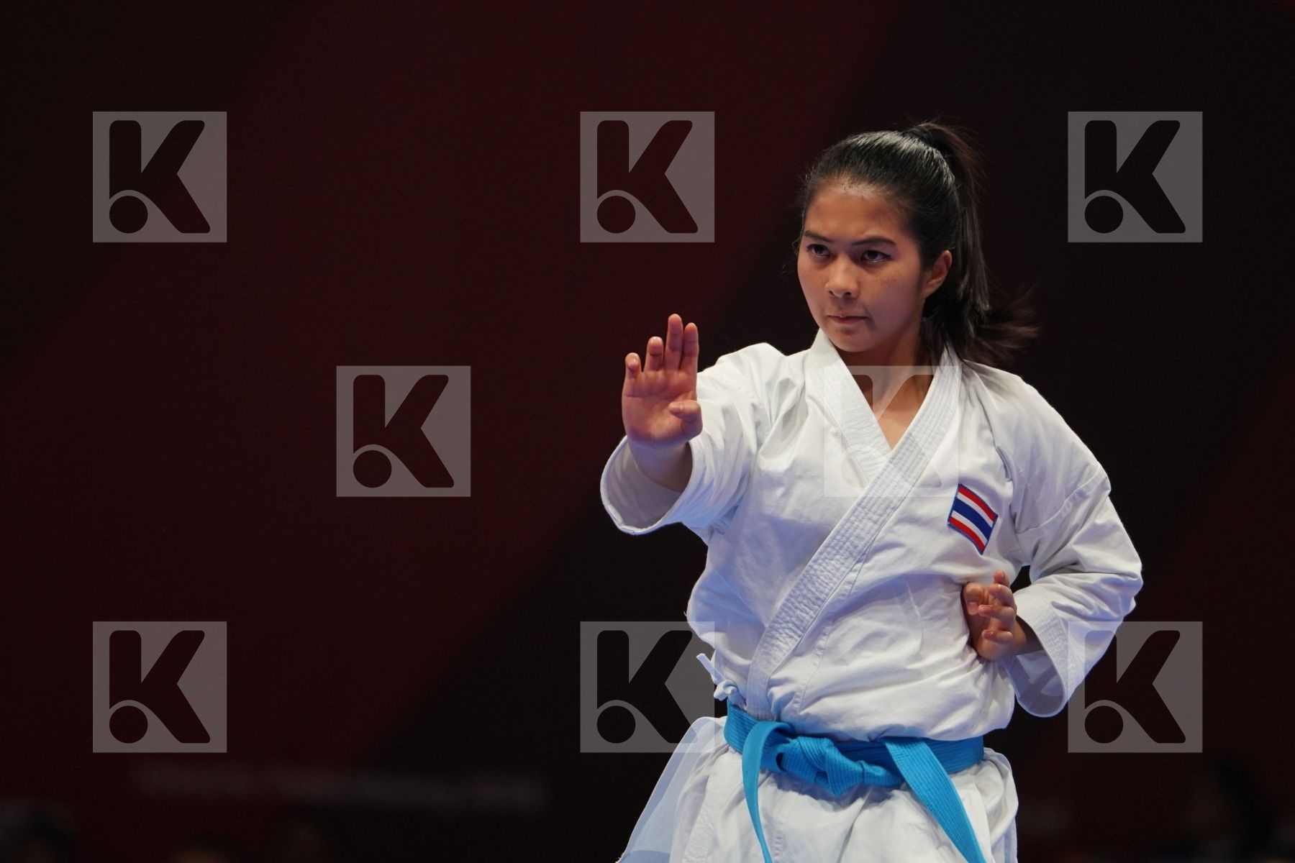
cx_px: 648
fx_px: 15107
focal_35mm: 420
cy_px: 432
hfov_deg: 4.9
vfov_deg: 3.3
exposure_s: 1/500
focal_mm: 280
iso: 1600
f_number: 4
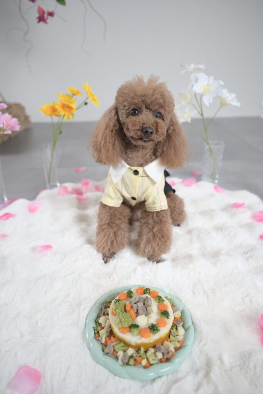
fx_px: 301
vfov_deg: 66.4
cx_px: 132
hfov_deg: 47.2
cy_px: 197
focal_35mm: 28
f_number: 2.8
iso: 100
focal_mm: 27.5
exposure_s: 1/160
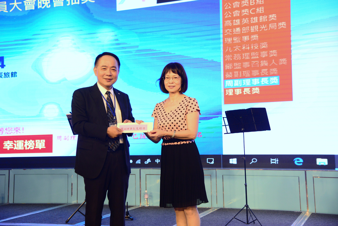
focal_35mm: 50
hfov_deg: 39.6
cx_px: 169
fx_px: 470
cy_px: 113
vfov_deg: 27.0
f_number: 4
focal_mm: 50
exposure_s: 1/320
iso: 2000
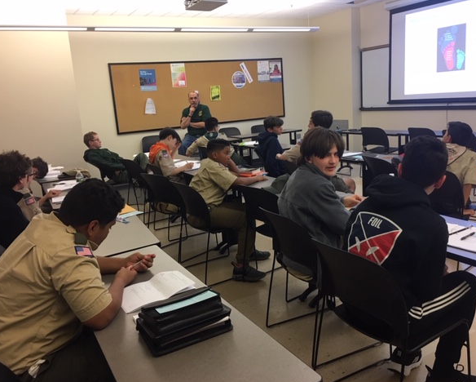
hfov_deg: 57.1
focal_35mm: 31
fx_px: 437
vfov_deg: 47.2
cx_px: 237
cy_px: 189
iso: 50
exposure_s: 1/15
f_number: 2.2
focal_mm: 4.15
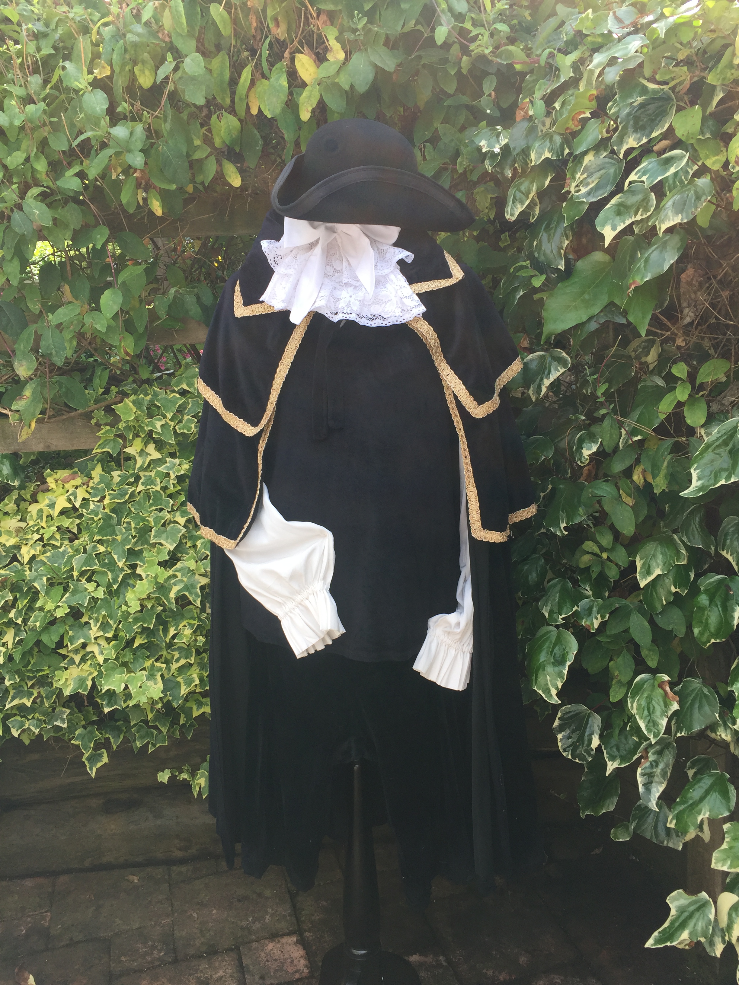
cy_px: 492
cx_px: 370
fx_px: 825
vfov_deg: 61.7
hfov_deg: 48.2
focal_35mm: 29
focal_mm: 4.15
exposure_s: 1/347
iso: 32
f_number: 2.2
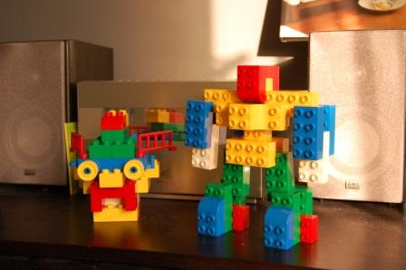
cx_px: 203
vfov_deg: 28.9
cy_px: 135
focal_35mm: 46
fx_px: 524
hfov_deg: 42.4
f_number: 4.5
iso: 400
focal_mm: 31
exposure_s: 1/30
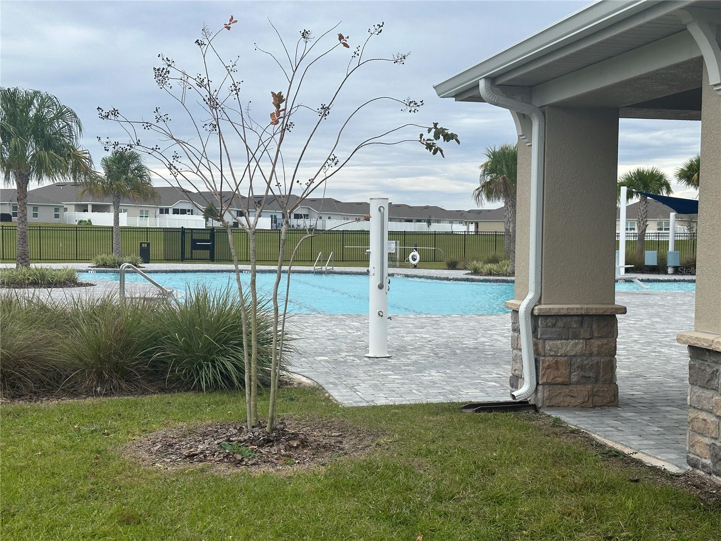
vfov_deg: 30.3
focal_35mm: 48
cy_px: 270
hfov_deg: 39.7
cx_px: 360
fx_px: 1000
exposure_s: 1/1171
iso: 64
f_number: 1.78
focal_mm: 6.86
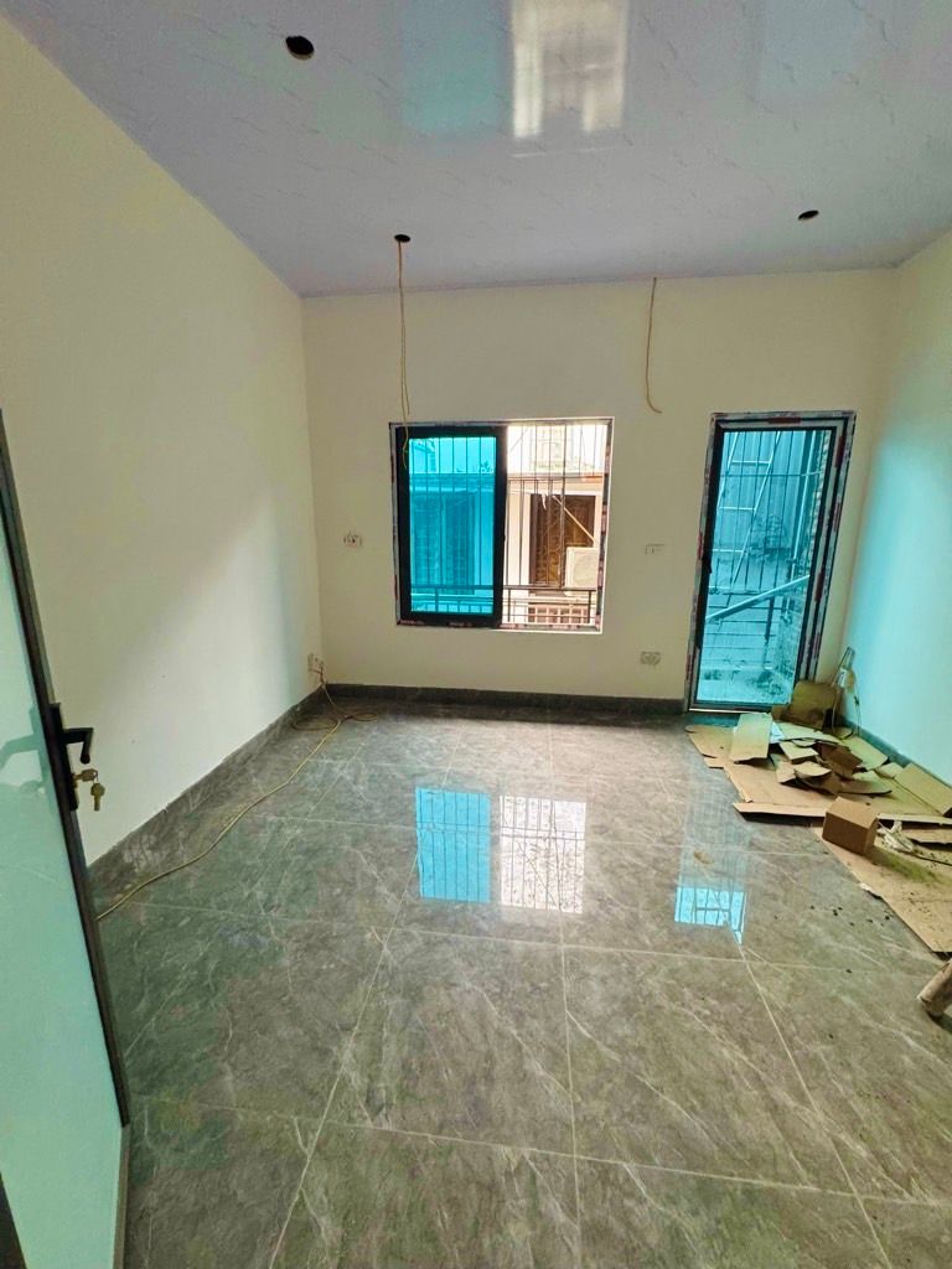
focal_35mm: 14
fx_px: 513
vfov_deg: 102.1
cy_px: 634
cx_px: 476
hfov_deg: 85.7
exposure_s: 1/50
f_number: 2.2
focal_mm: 2.22
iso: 400
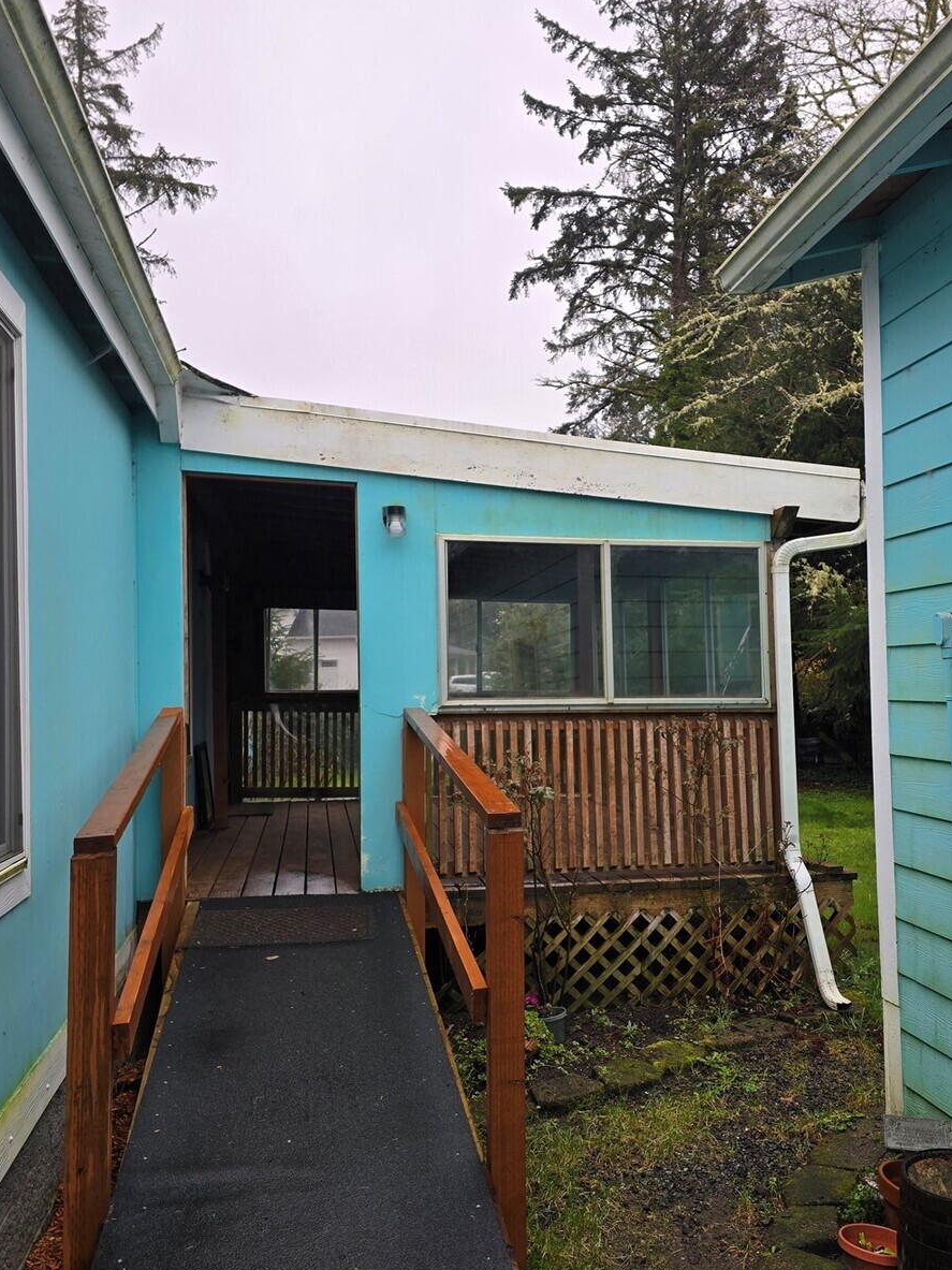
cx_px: 524
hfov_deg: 49.7
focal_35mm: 28
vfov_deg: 63.4
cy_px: 640
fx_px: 1027
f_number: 1.7
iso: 16
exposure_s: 1/180
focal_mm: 6.3
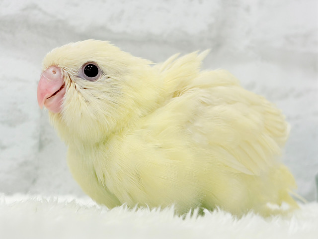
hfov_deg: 36.8
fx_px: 478
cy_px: 120
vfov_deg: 28.0
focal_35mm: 52
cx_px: 159
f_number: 1.6
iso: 40
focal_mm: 5.96
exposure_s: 1/50
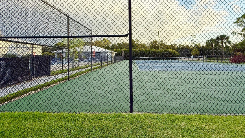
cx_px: 131
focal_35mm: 18
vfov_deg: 60.5
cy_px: 55
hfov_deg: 92.5
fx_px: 117
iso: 50
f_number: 2.2
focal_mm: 2.22
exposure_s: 1/585
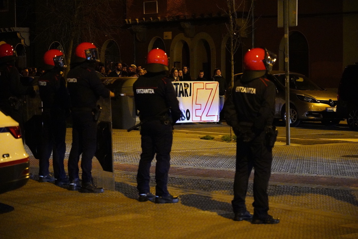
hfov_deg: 19.5
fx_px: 1044
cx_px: 179
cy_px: 120
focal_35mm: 105
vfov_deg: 13.0
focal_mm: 105
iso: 25600
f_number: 4
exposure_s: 1/160
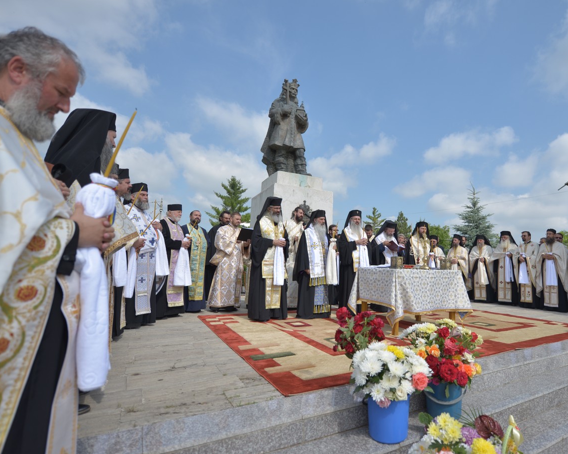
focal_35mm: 19
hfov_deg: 81.6
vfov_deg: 70.8
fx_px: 319
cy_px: 222
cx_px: 357
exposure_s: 1/2000
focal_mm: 16
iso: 100
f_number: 2.8
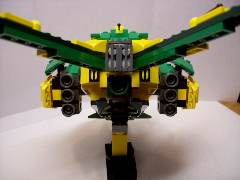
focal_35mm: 36
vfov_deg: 39.6
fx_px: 250
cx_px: 120
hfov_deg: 51.4
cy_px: 90
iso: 80
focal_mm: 6
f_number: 2.7
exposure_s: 1/37.9
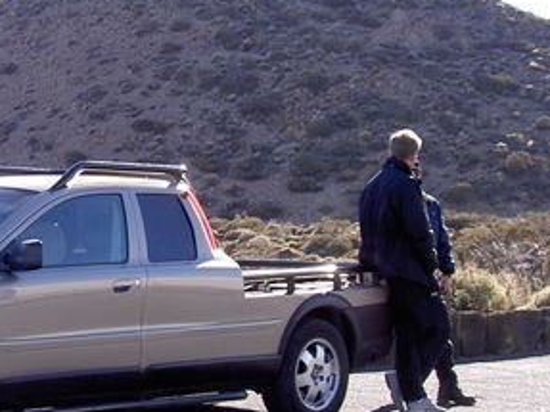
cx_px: -34
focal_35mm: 87
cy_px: 232
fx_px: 1382
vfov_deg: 17.0
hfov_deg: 21.5
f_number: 4.7
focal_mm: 8
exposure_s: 1/222
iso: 100
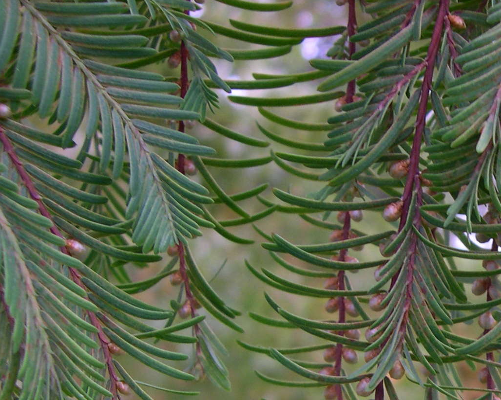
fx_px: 1216
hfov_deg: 22.2
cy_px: 363
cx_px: 523
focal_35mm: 82
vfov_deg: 18.4
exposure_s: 1/53.3
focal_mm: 8
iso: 100
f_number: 2.8
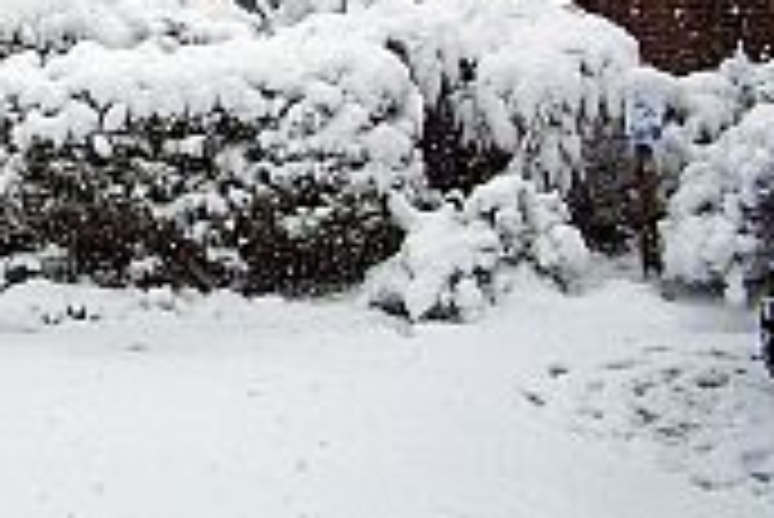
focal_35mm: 92
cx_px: -4
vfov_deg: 14.5
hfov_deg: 21.3
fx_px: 1980
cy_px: -72
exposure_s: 1/500
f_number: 2.8
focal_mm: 6.3
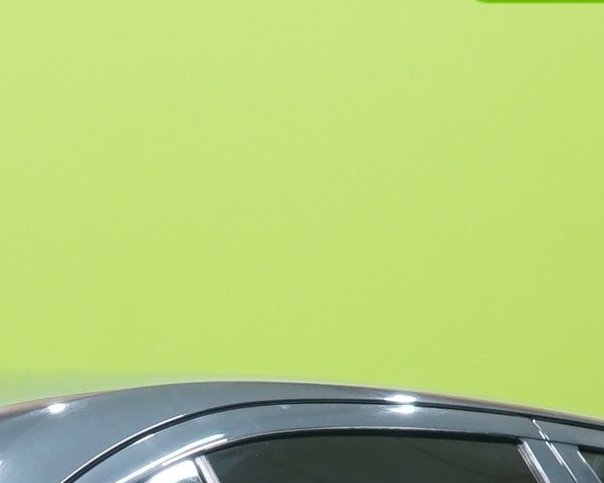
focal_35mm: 211
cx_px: -28
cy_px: 839
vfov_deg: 7.1
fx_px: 3771
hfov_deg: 9.1
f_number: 5
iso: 800
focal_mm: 35
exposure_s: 1/25
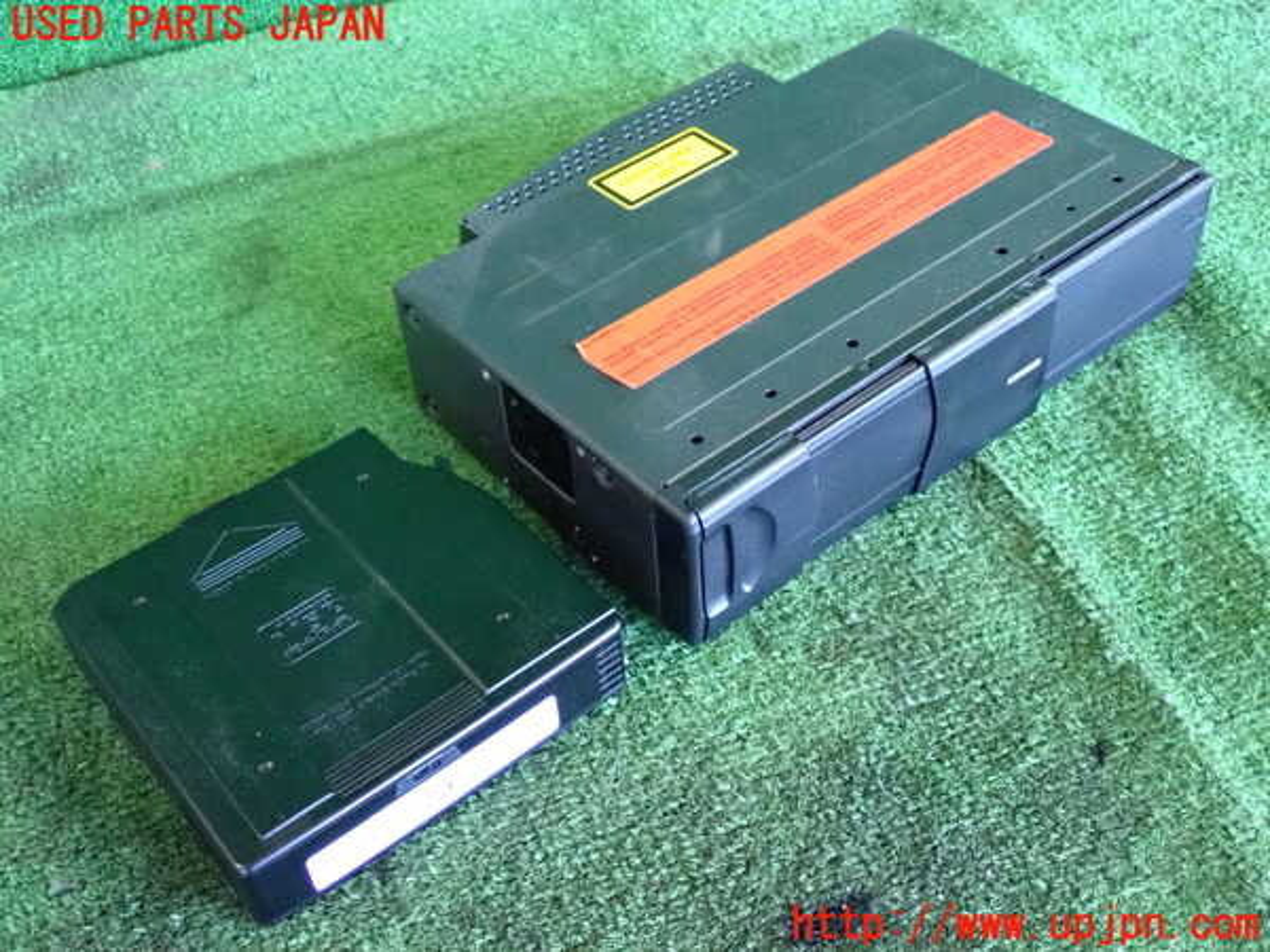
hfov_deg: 45.8
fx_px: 1504
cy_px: 476
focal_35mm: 41
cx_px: 635
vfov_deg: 35.1
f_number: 2.8
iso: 2500
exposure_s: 1/125
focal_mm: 7.31
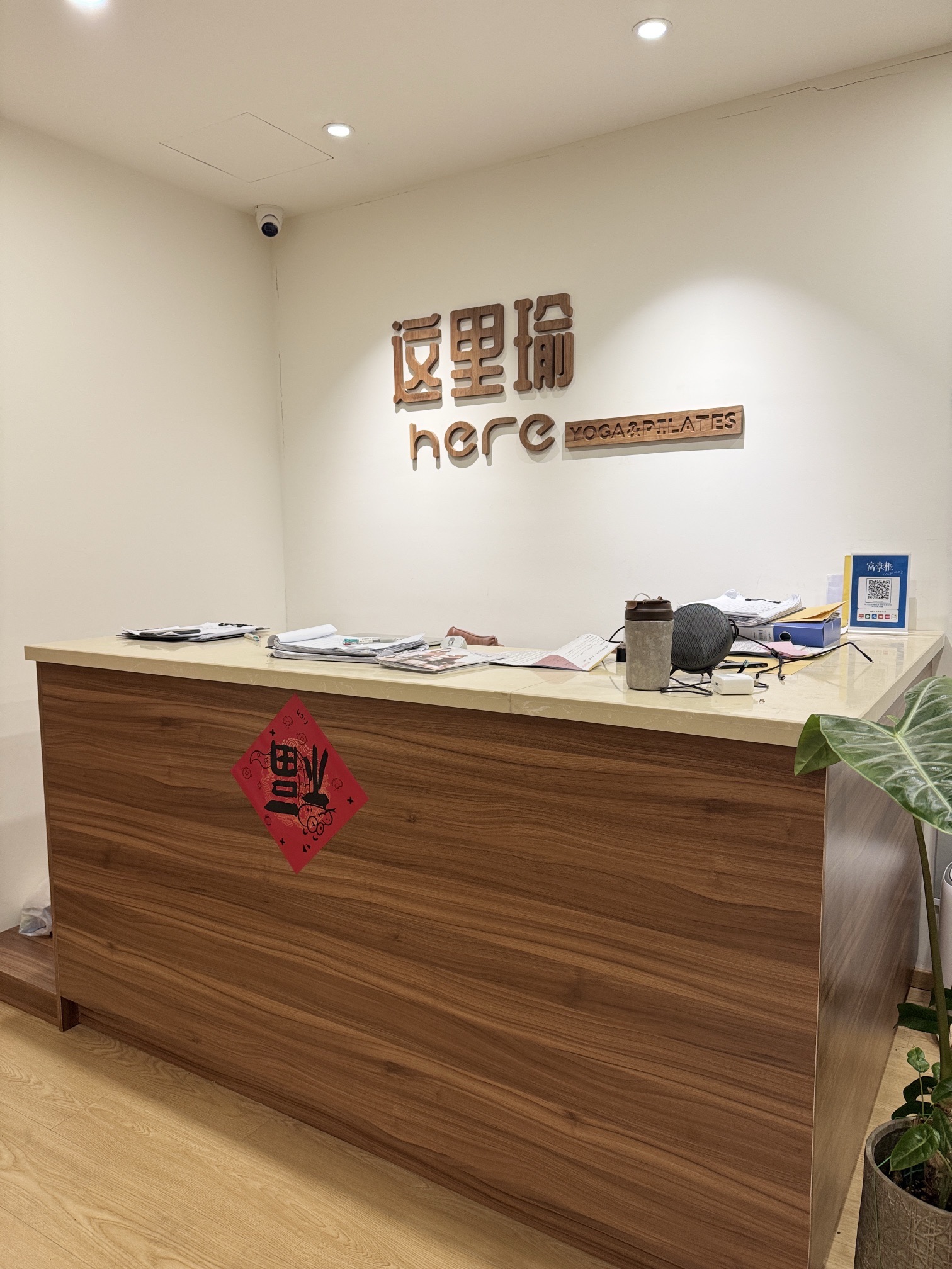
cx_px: 476
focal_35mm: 24
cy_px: 634
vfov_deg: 71.6
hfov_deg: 56.8
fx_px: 880
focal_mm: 6.76
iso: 125
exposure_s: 1/100
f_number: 1.78
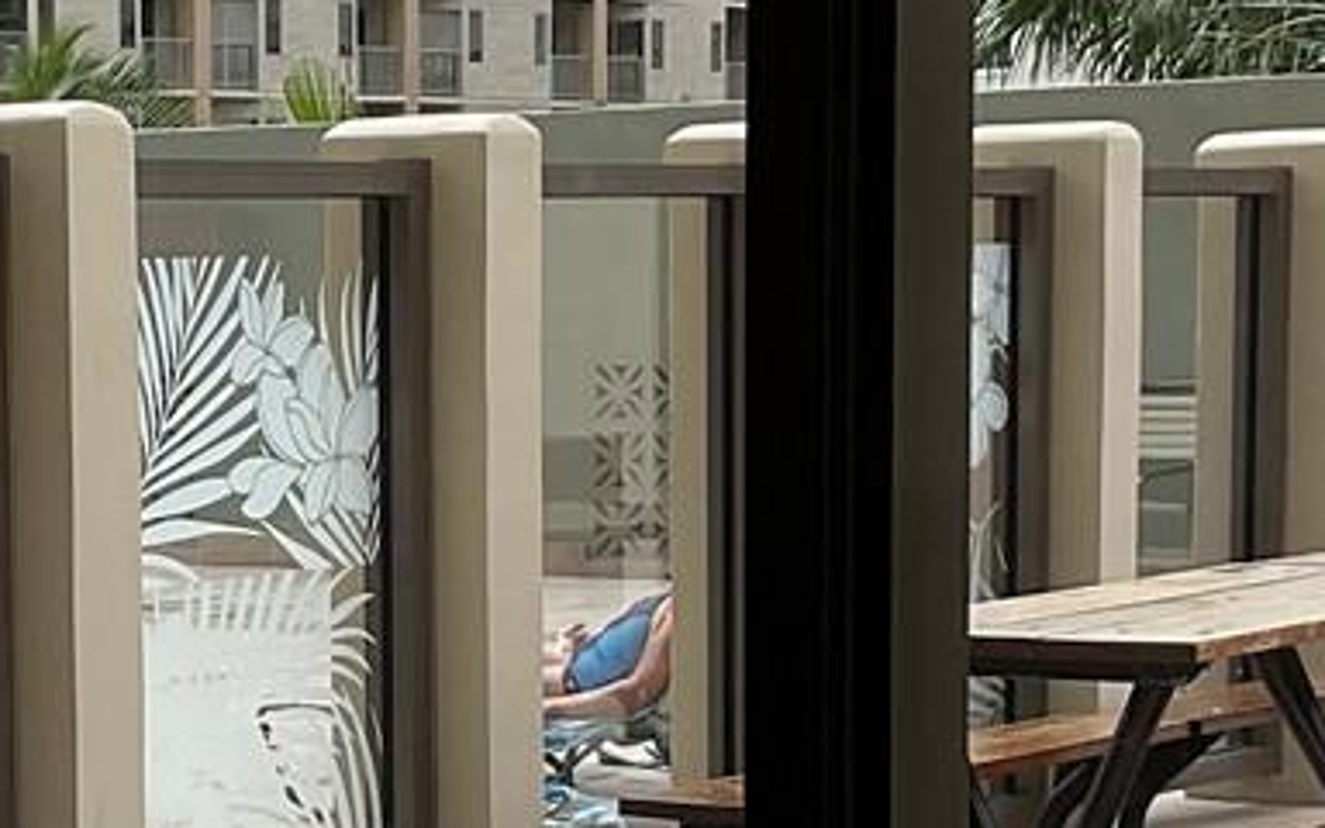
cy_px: 790
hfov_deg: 15.9
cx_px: -83
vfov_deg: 10.2
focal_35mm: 128
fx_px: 4622
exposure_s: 1/500
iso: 16
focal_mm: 3
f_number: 1.8
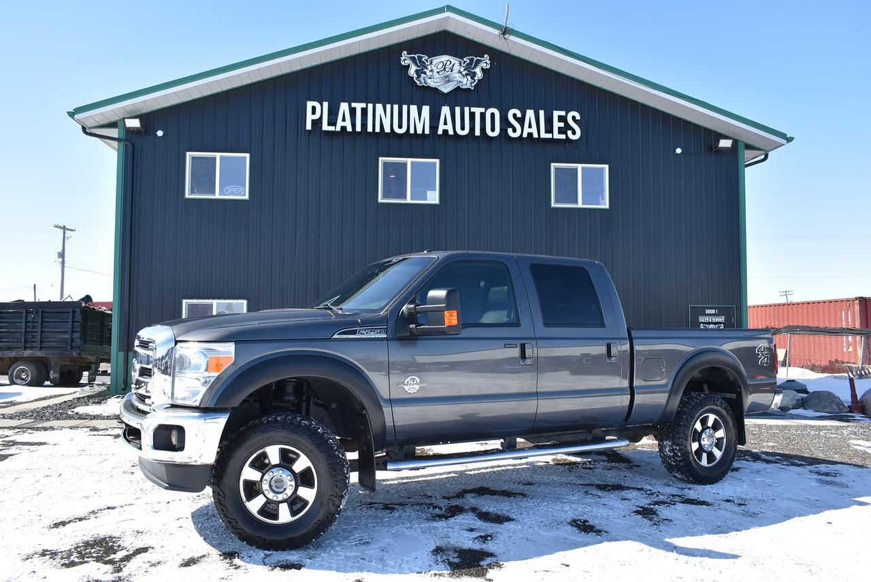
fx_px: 654
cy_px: 291
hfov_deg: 67.3
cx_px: 436
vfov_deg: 48.0
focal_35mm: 27
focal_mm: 18
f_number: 8
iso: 100
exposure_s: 1/250
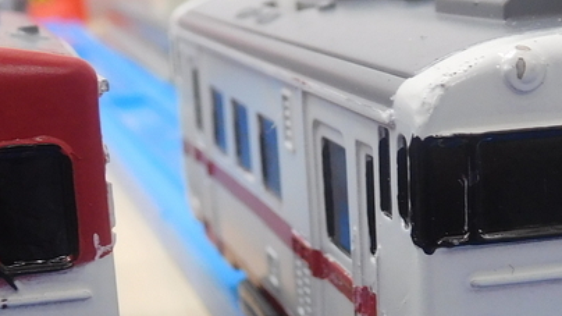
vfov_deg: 14.6
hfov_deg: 26.2
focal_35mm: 81
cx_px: 264
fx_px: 1207
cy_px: 342
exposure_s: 1/30
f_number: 3.4
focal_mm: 4.5
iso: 180
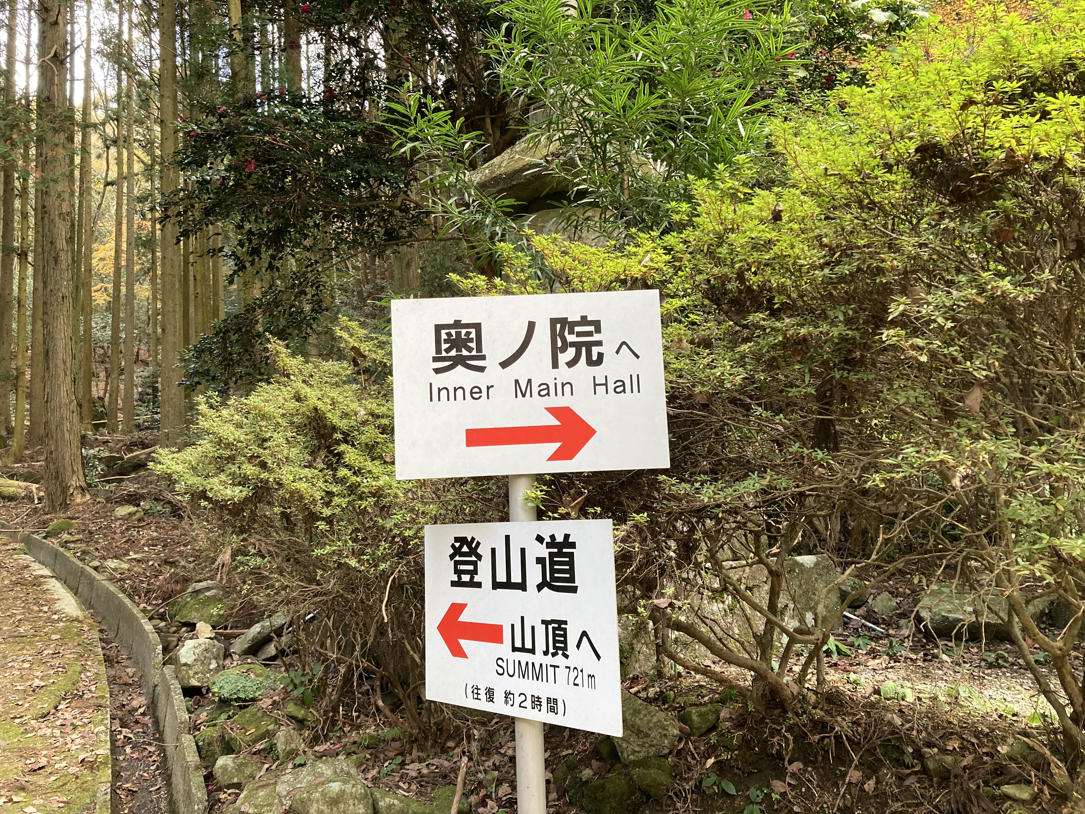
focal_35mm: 28
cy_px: 407
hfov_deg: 63.4
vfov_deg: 49.7
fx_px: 878
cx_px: 542
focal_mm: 3.99
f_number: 1.8
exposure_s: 1/60
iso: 125
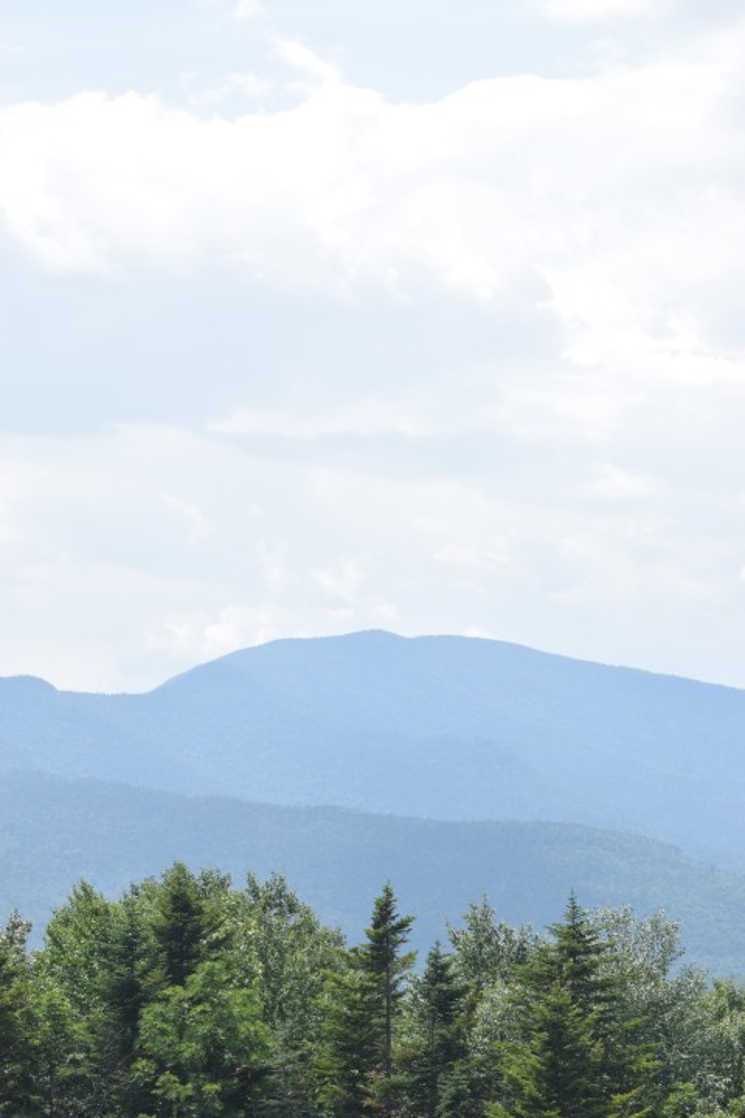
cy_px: 559
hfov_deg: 11.7
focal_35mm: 117
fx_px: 3632
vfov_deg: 17.5
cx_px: 372
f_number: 16
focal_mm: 78
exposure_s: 1/1000
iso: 1600
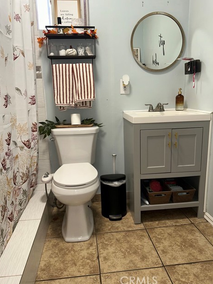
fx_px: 222
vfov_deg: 65.3
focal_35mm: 27
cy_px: 140
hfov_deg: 51.4
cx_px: 108
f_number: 1.5
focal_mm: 5.7
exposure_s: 1/38
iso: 32
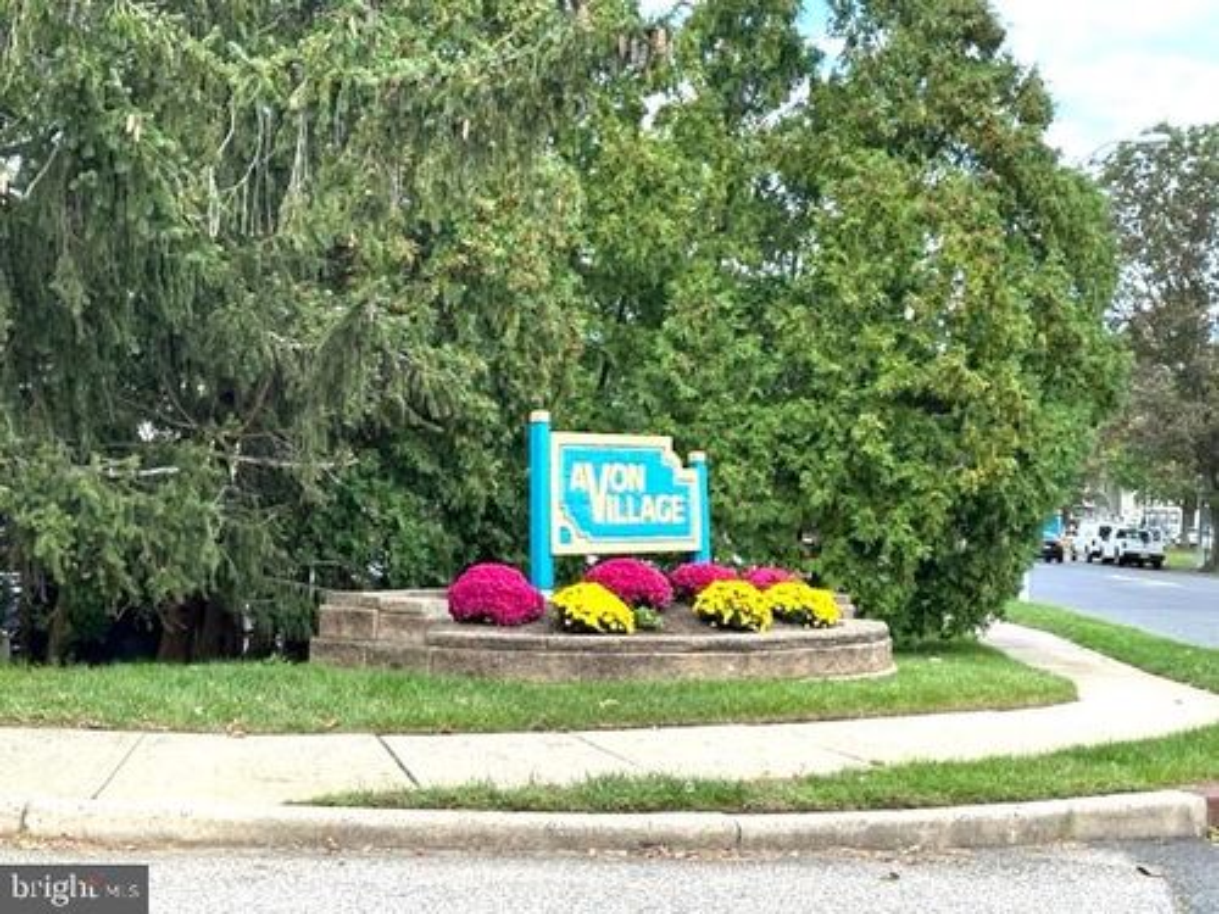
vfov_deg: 27.5
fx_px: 1866
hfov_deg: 36.2
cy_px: 457
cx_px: 610
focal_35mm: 53
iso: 64
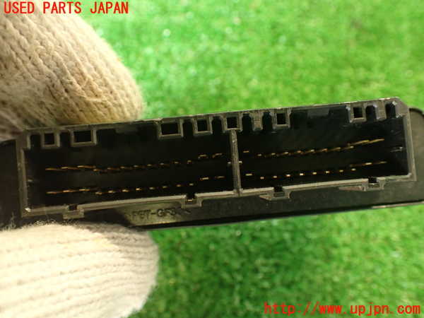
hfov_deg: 56.8
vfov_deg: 44.2
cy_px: 159
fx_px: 392
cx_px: 212
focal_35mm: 32
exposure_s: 1/30
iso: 500
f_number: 2.4
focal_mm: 5.79
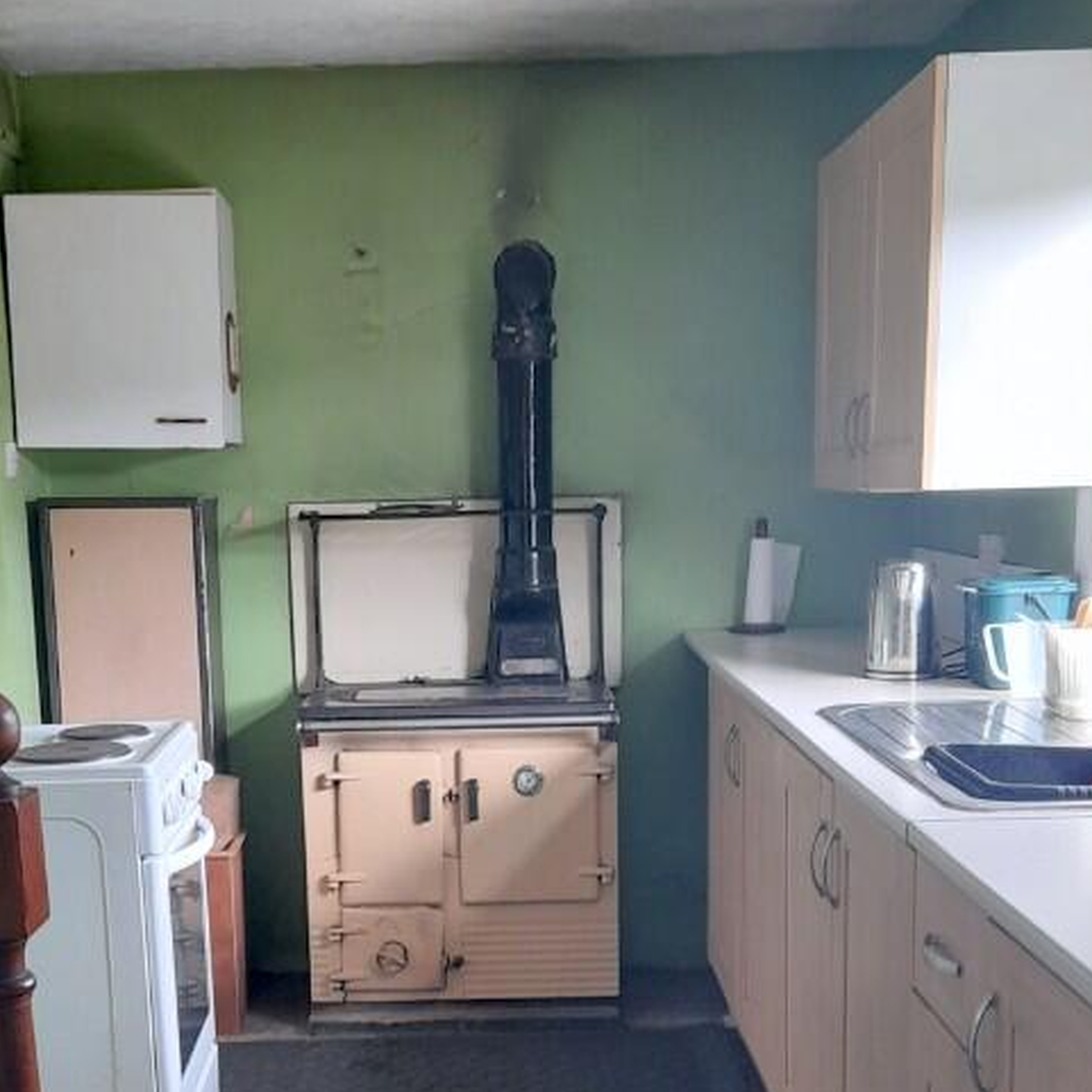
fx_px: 1677
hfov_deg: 36.0
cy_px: 851
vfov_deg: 35.1
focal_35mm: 47
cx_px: 470
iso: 100
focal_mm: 4.6
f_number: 2
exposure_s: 1/50
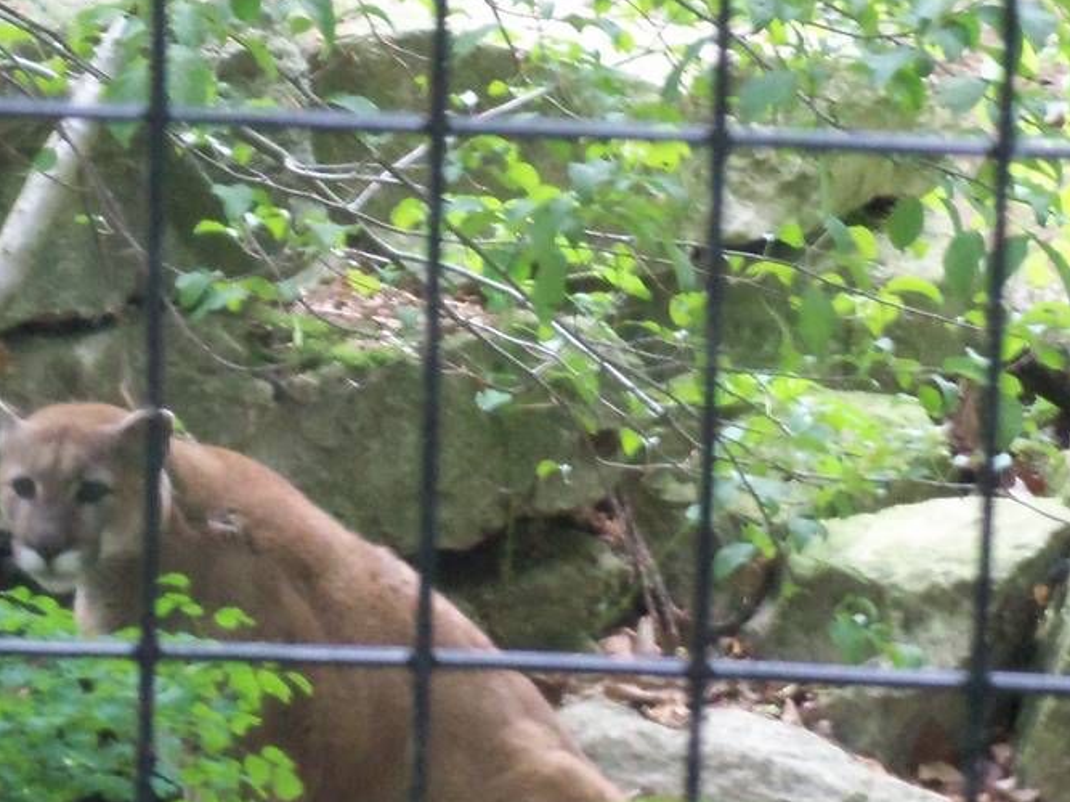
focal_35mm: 336
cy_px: 520
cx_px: 21
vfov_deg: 4.4
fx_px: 10384
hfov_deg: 5.9
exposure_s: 1/15
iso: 400
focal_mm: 25.3
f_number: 5.7
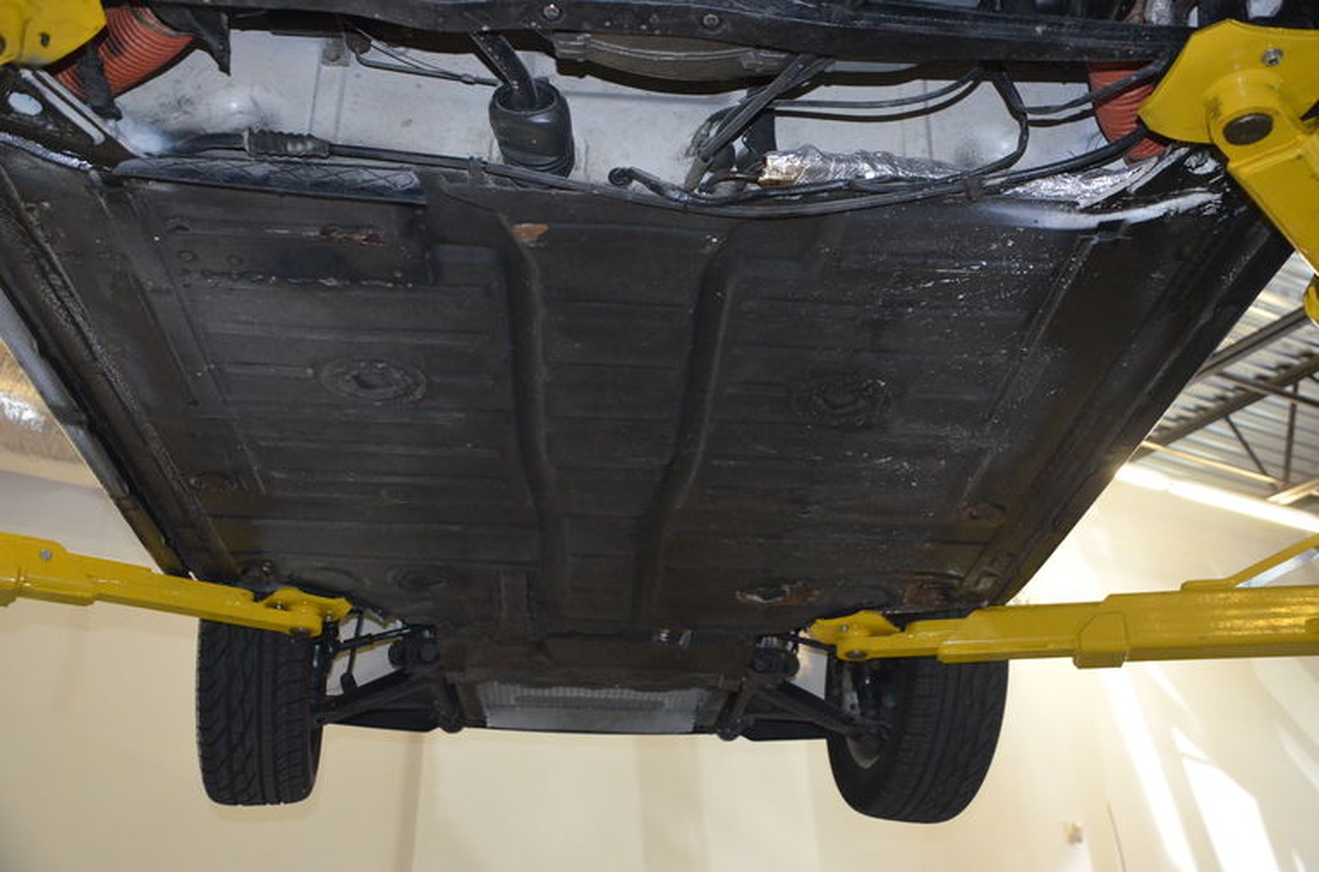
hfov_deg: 49.7
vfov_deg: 34.0
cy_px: 436
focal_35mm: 39
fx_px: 1425
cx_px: 660
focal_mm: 26
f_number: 3.8
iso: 3200
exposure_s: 1/60
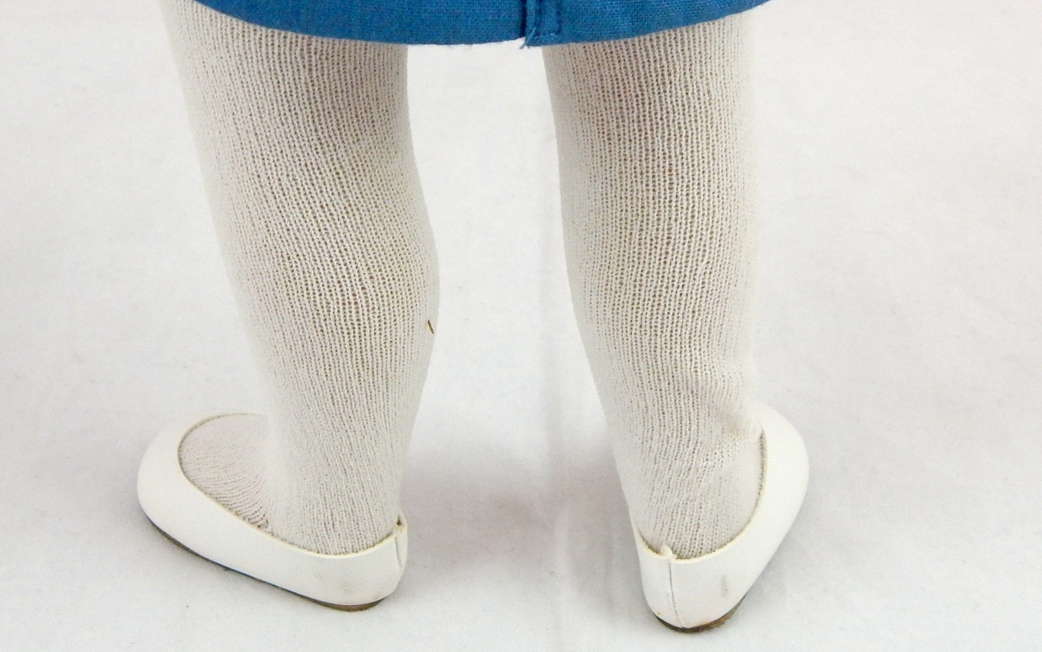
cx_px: 461
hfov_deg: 33.4
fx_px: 1732
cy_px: 274
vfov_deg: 21.3
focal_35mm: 61
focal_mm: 6.1
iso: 400
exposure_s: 1/80
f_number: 3.3
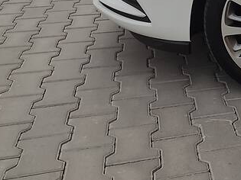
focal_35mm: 66
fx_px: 459
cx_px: 275
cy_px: -31
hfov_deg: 26.7
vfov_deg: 20.9
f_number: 1.8
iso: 112
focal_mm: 4.8
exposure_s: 1/1874
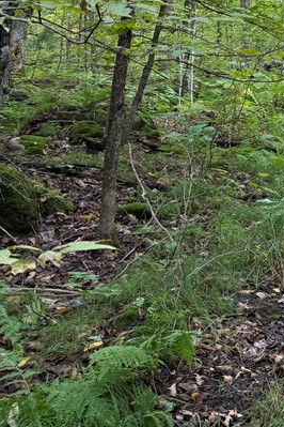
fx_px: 757
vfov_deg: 29.9
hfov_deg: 18.2
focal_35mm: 64
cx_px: 460
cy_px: 33
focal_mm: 6.76
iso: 160
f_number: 1.78
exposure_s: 1/121
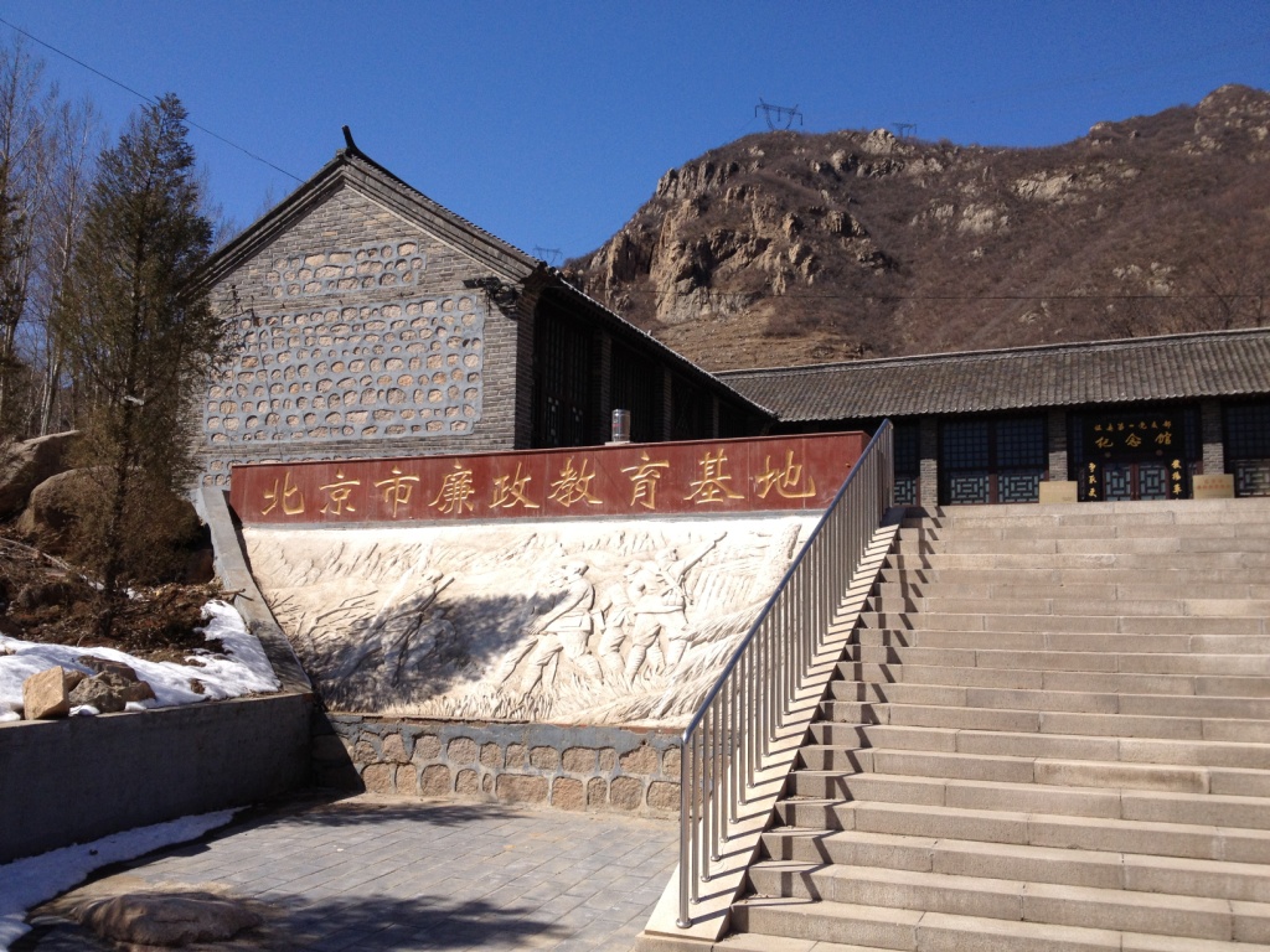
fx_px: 1284
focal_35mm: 35
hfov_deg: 52.6
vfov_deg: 40.7
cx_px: 635
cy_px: 476
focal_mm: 4.28
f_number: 2.4
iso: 64
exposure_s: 1/2045
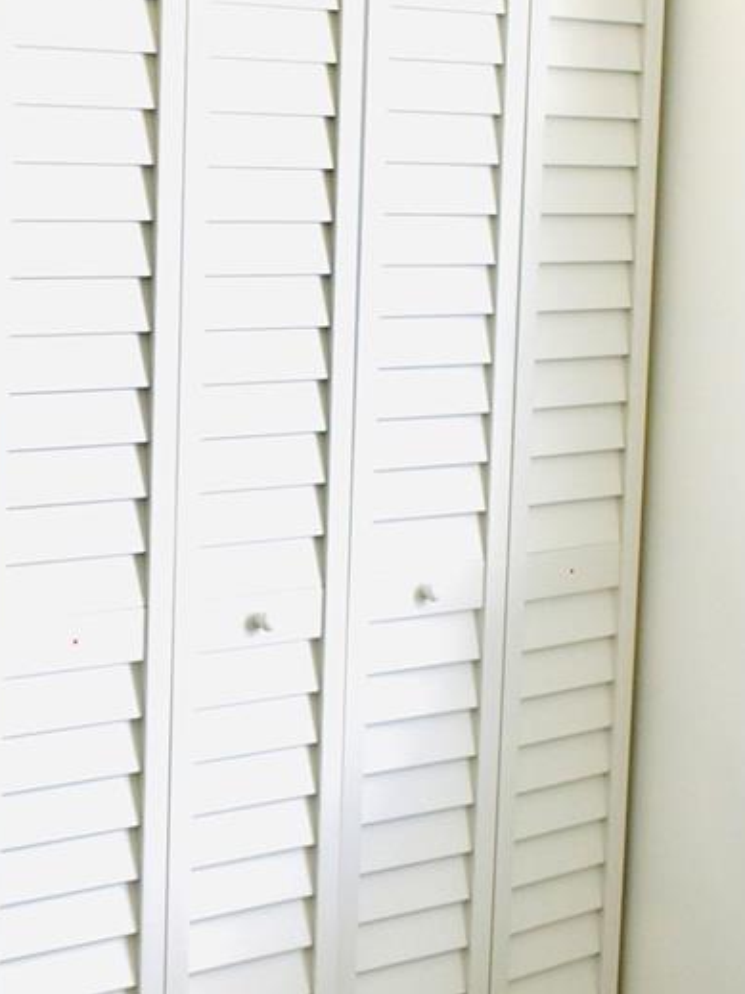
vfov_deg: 21.6
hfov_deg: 16.3
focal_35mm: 90
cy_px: 306
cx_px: 192
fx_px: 2587
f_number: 5
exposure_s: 1/100
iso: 400
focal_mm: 27
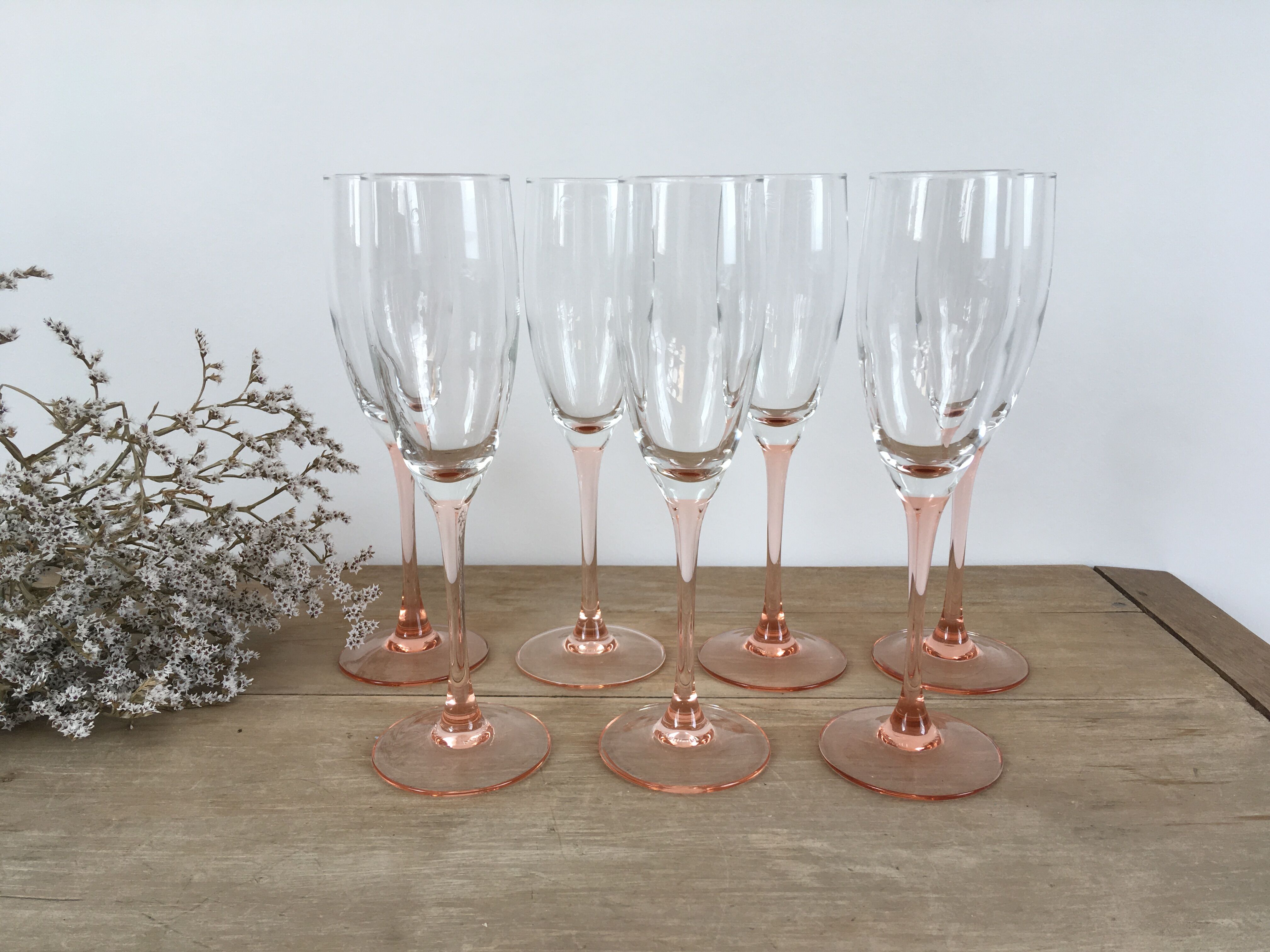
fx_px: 1064
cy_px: 476
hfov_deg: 61.7
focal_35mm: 29
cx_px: 635
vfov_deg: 48.2
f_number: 2.2
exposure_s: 1/100
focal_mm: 4.15
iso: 32
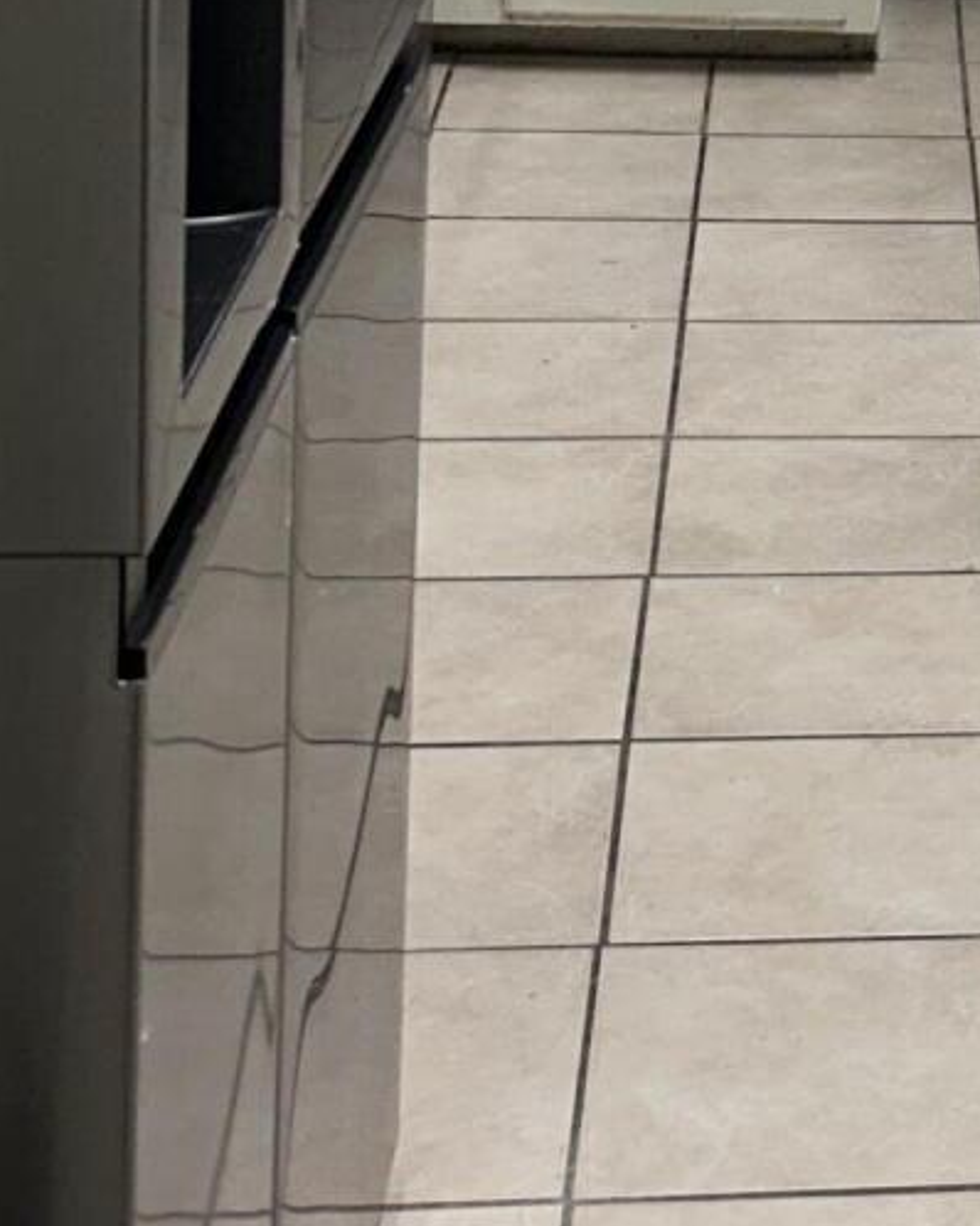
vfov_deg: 17.5
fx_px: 3700
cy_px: -428
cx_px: 1630
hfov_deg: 13.8
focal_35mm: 102
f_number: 1.5
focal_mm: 5.7
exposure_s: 1/120
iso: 50
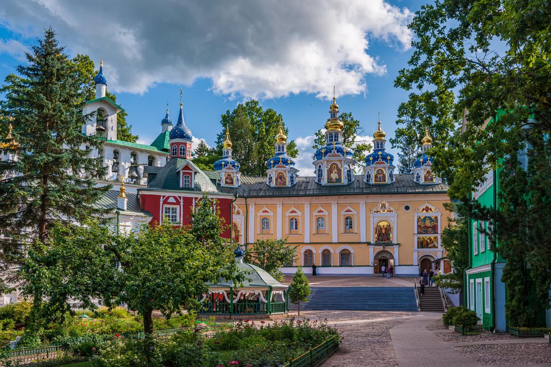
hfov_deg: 54.4
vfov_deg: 37.9
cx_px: 276
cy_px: 184
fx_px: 536
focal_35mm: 35
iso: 100
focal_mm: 35
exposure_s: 1/320
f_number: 8
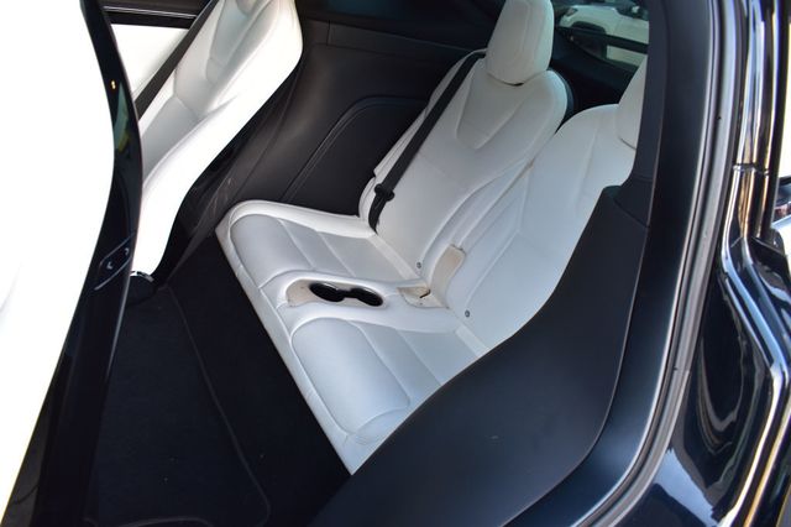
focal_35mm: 27
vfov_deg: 47.9
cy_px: 264
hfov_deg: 67.4
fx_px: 593
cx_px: 396
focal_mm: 18
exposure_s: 1/15
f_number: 6.3
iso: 400
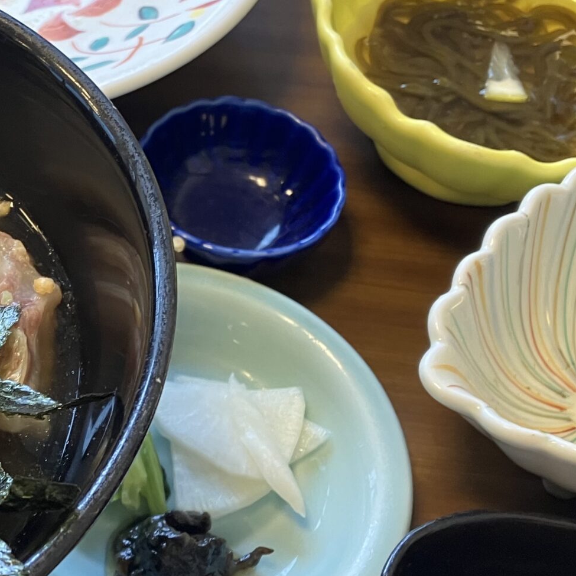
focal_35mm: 65
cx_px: -79
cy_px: 293
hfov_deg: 24.5
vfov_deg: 26.5
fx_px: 1224
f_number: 1.8
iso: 80
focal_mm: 3.99
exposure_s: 1/79
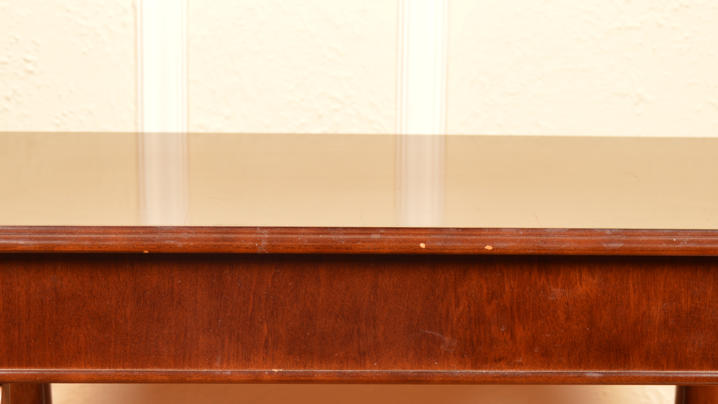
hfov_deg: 19.3
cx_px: 363
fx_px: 2110
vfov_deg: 10.9
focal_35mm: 111
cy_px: 355
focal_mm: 45
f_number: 5.3
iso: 100
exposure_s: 1/125
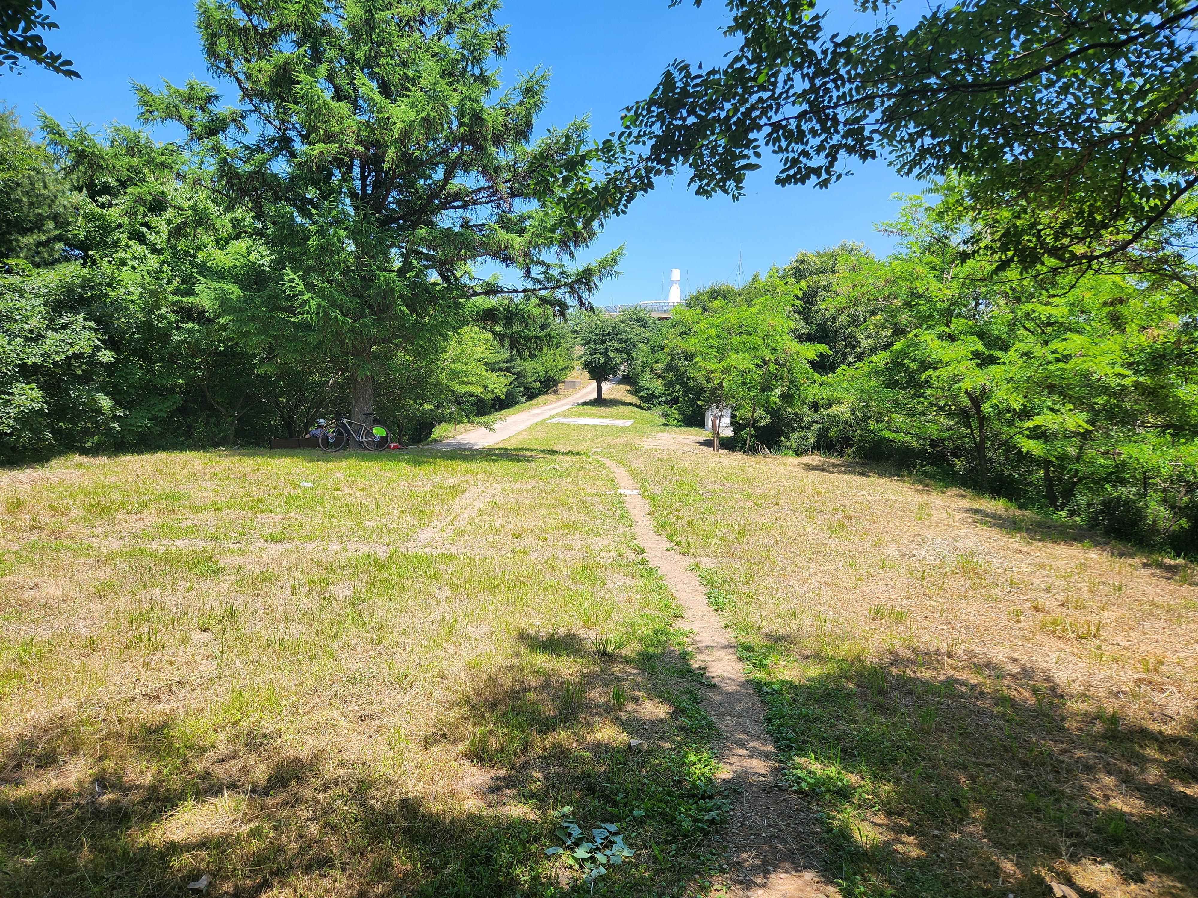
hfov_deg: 73.9
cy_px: 449
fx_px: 796
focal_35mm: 23
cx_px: 599
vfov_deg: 58.9
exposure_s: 1/850
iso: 20
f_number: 1.8
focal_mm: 5.4
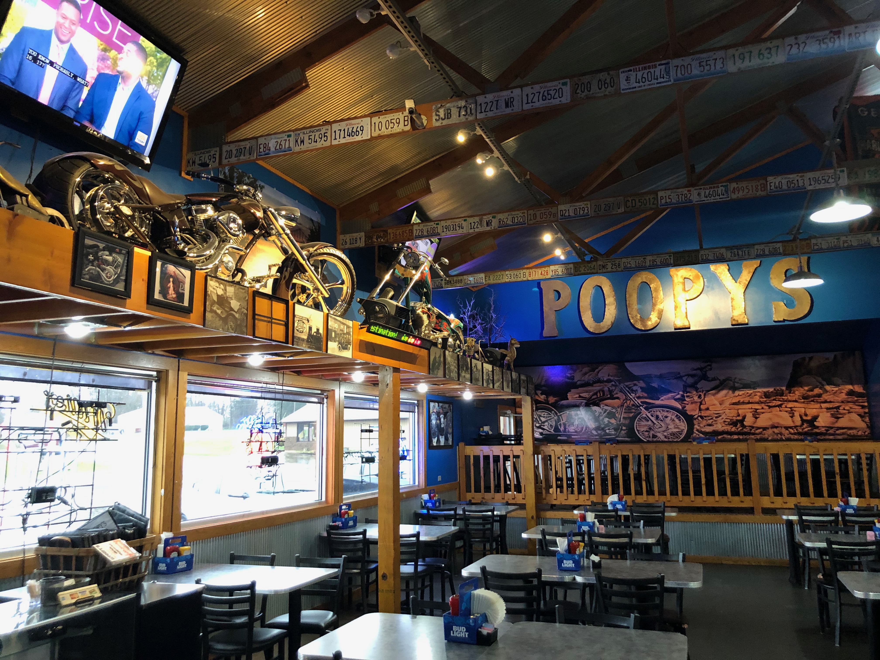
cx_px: 440
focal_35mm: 28
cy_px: 330
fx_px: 712
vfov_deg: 49.7
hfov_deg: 63.4
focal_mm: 3.99
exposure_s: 1/11
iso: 100
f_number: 1.8
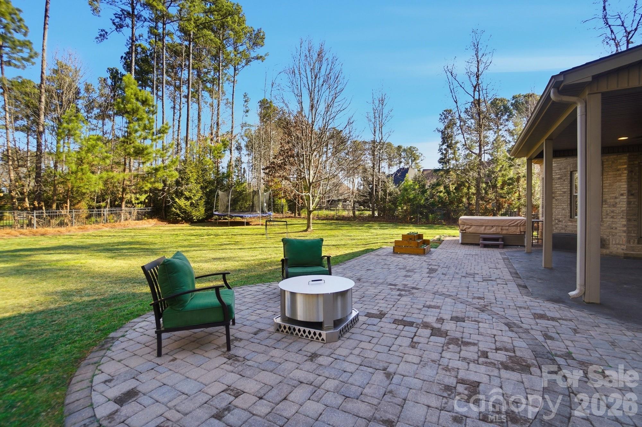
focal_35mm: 15
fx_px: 267
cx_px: 321
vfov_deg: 77.2
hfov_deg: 100.4
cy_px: 214
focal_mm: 10
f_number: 4
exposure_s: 1/4000
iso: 100
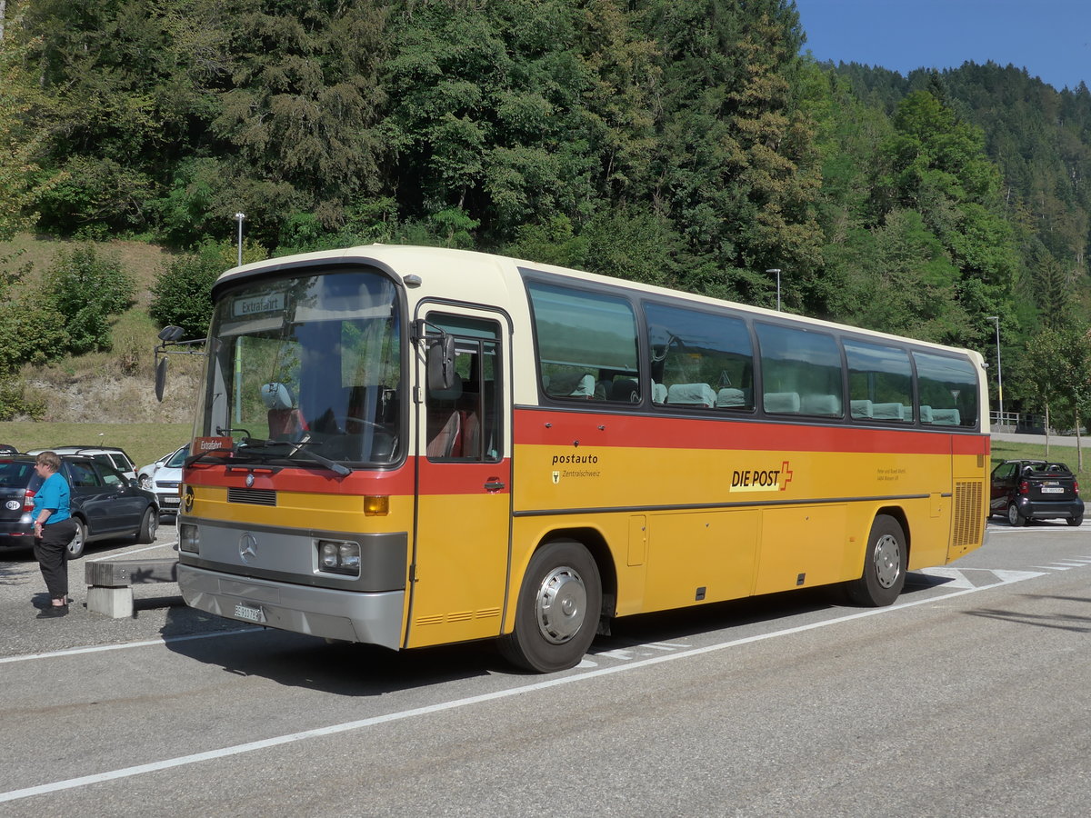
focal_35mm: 36
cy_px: 409
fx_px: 1135
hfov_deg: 51.4
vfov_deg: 39.7
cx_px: 546
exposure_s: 1/800
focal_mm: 7.5
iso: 160
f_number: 5.6
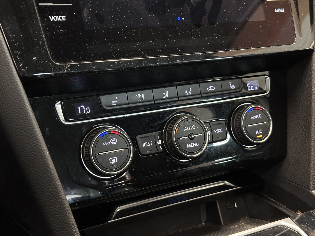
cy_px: 118
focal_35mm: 48
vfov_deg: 30.3
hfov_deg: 39.7
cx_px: 158
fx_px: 437
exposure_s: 1/40
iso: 500
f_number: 1.78
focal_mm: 6.86
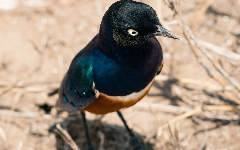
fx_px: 2139
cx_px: 99
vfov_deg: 4.0
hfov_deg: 6.4
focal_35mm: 327
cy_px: 79
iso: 200
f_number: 7.1
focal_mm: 160
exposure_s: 1/640
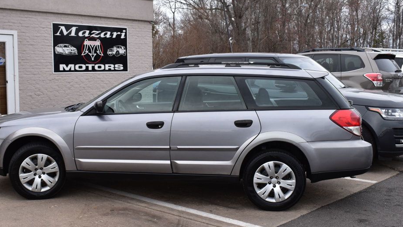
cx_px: 181
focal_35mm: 49
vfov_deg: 24.4
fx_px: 524
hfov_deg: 42.0
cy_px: 110
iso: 400
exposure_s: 1/400
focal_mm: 28
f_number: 11
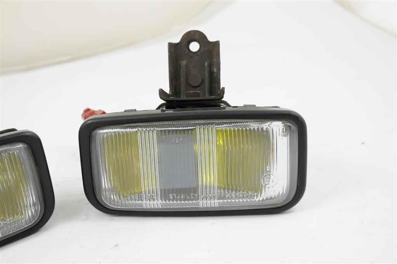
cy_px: 132
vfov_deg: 22.6
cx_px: 198
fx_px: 661
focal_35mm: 60
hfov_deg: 33.4
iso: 1600
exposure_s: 1/25
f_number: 5.6
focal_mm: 40
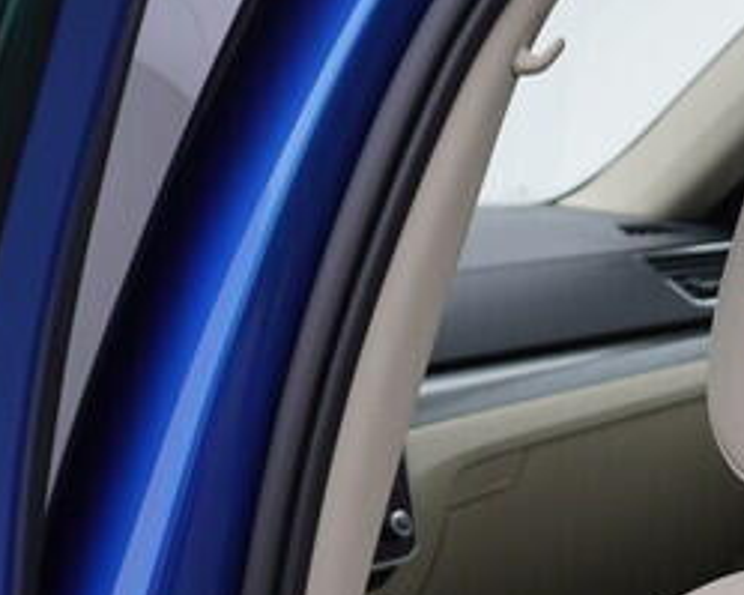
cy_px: 1012
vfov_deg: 10.5
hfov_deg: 13.3
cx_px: 1031
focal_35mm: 139
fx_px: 3060
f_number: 3.2
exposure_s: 1/50
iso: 125
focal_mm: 24
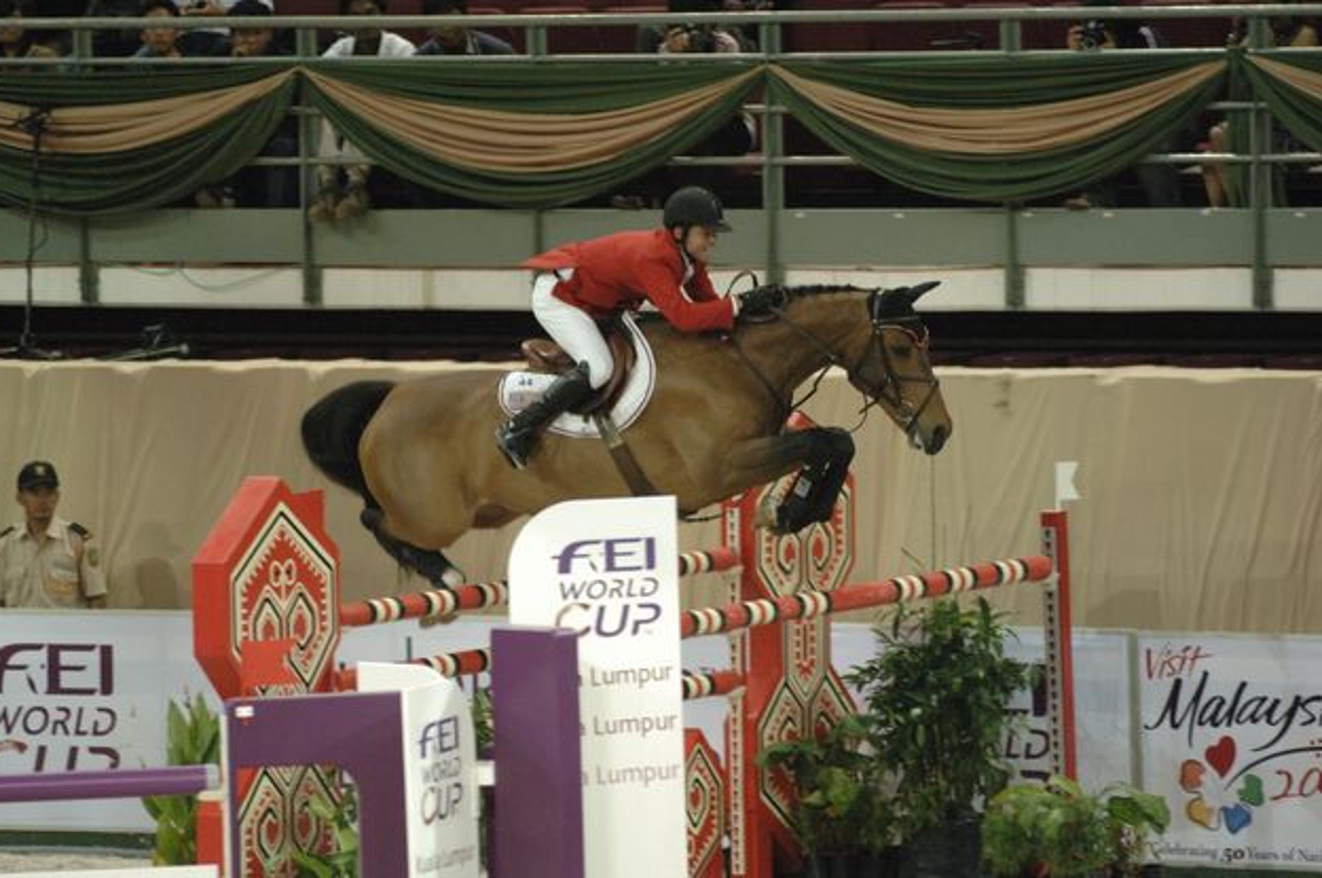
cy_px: 431
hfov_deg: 6.7
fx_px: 11259
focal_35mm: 307
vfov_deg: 4.5
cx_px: 647
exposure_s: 1/400
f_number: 3.2
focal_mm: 200
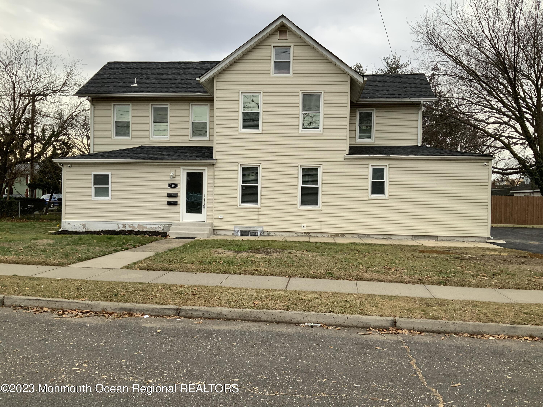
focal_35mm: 29
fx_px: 455
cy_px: 204
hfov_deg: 61.7
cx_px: 272
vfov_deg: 48.2
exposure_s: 1/461
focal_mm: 3
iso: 16
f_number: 1.8
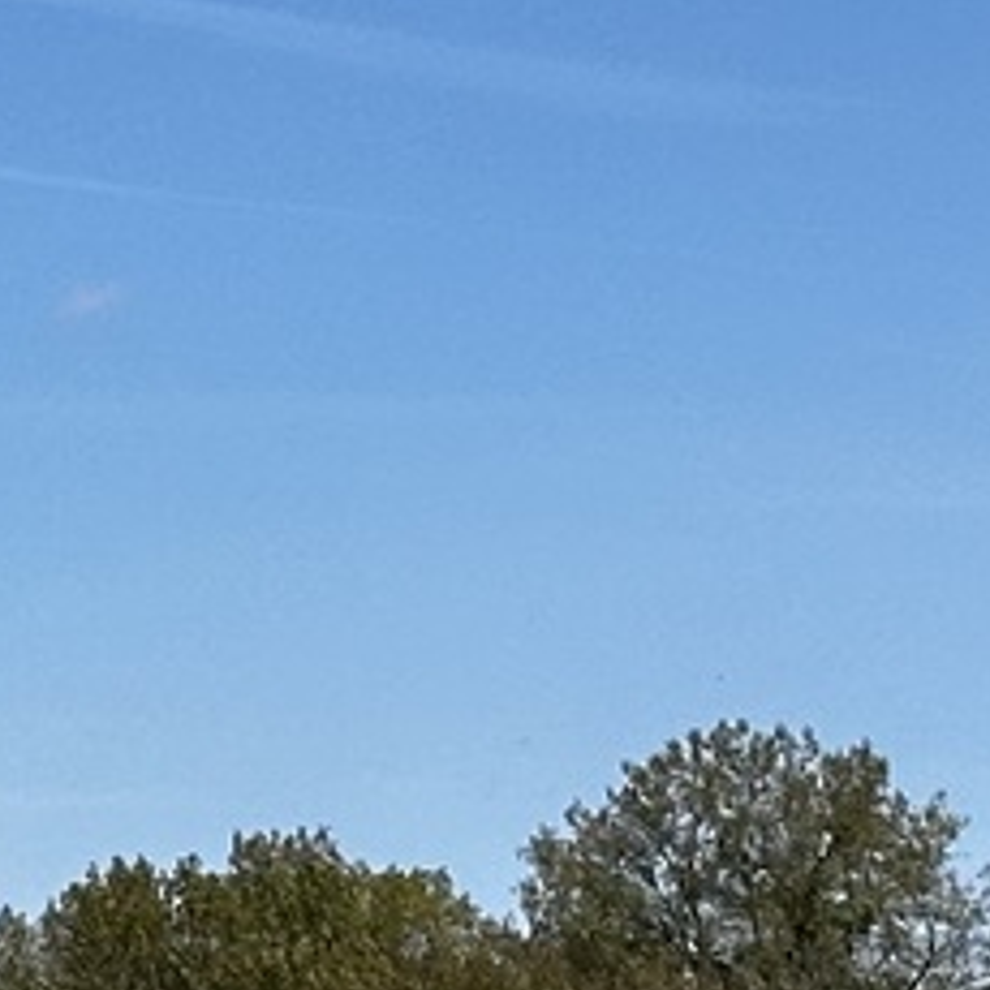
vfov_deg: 6.6
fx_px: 8607
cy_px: 650
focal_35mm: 266
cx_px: -1575
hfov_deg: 6.2
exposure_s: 1/5000
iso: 64
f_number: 1.78
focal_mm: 6.86
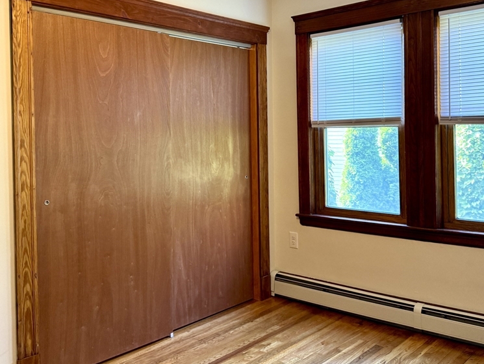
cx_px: 260
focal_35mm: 33
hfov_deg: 55.3
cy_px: 137
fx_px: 461
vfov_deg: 42.6
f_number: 1.78
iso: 250
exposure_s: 1/60
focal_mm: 6.76
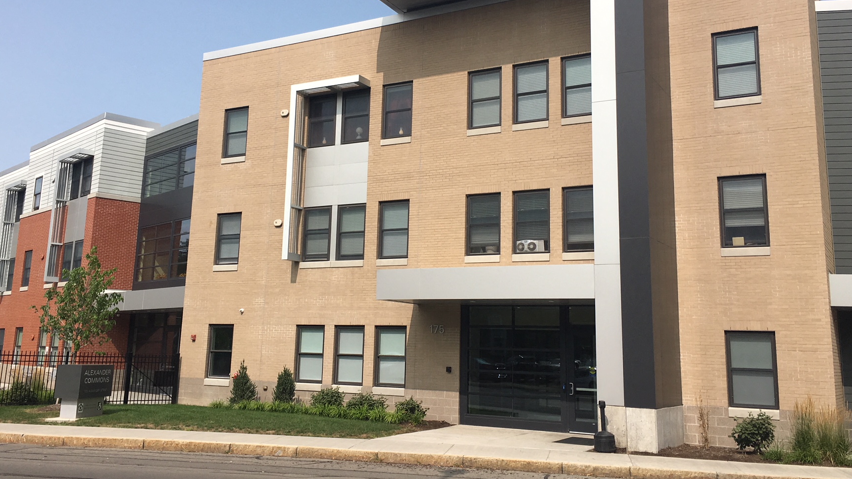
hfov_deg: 54.0
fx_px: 836
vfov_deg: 31.9
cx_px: 394
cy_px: 182
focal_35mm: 37
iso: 25
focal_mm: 4.15
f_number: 2.2
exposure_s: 1/1748
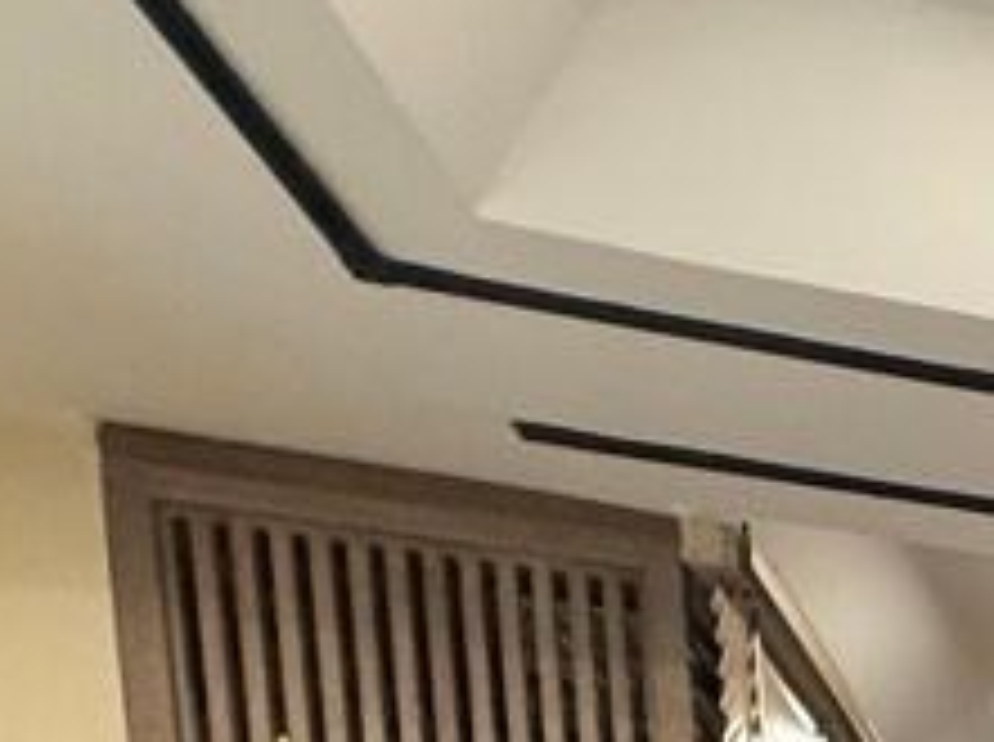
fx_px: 1863
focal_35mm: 65
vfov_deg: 15.8
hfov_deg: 18.3
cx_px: 2037
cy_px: 1614
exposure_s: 1/50
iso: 400
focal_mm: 2.22
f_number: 2.2
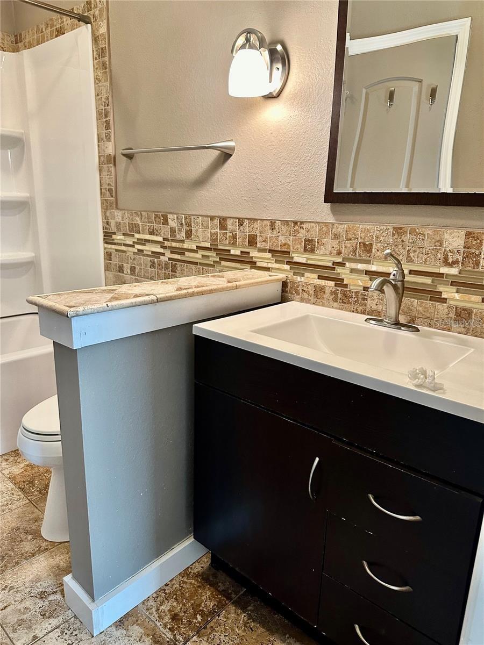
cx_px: 242
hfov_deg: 56.8
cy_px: 322
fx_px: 447
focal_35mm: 24
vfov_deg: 71.6
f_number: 1.78
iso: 400
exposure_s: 1/60
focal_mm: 6.86
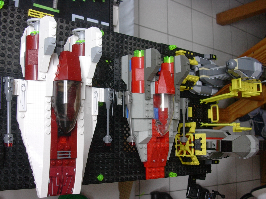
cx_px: 133
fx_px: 346
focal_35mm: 45
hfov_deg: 42.1
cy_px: 100
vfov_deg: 32.2
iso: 70
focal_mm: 6.7
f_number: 2.9
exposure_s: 1/24.6
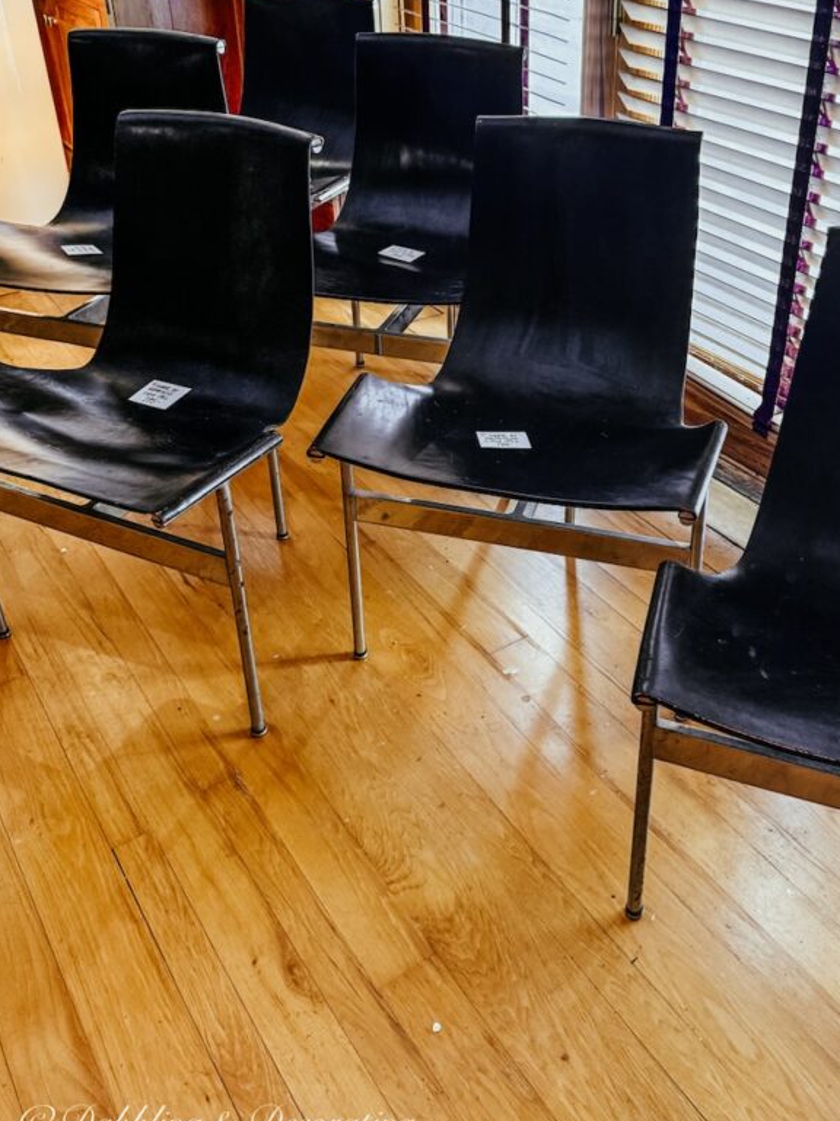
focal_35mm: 32
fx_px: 1035
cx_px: 528
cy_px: 429
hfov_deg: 43.8
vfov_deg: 56.2
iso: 250
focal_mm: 6.76
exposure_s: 1/120
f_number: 1.8
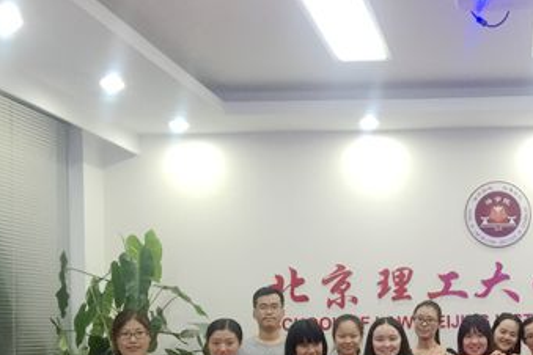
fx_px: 844
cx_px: 489
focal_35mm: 57
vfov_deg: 23.1
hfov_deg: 33.1
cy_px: 324
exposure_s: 1/33
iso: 64
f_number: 2.2
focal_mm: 4.15
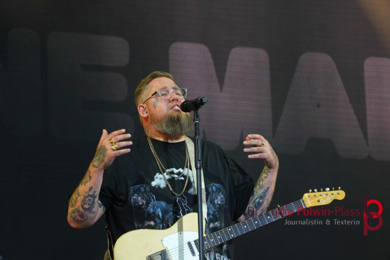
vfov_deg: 6.5
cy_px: 130
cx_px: 195
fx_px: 2291
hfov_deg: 9.7
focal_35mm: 212
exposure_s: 1/250
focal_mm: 141
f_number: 5.6
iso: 1600
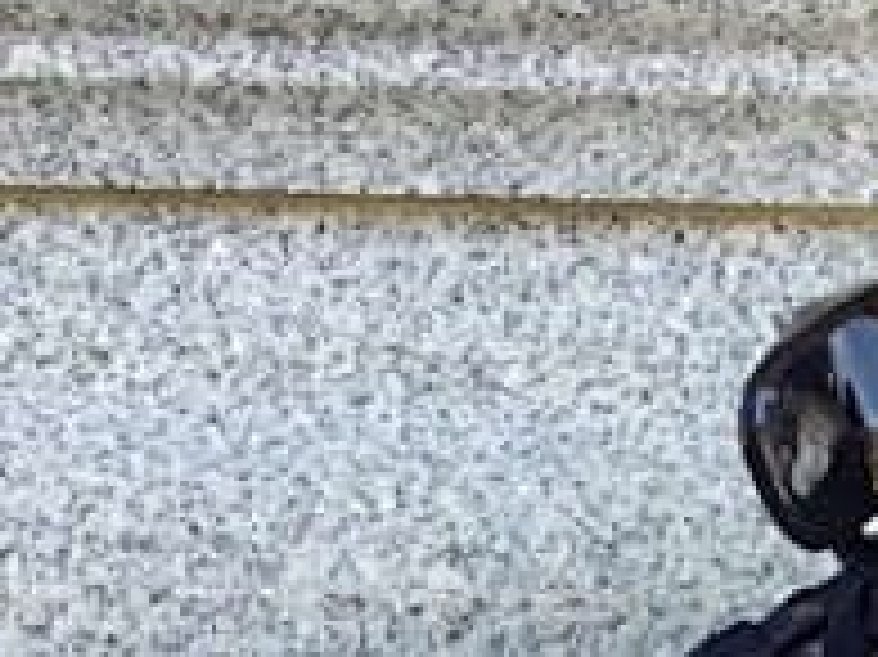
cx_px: 864
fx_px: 3219
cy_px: 1220
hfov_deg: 15.3
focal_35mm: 127
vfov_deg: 10.8
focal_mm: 3.3
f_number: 2.4
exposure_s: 1/100
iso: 25
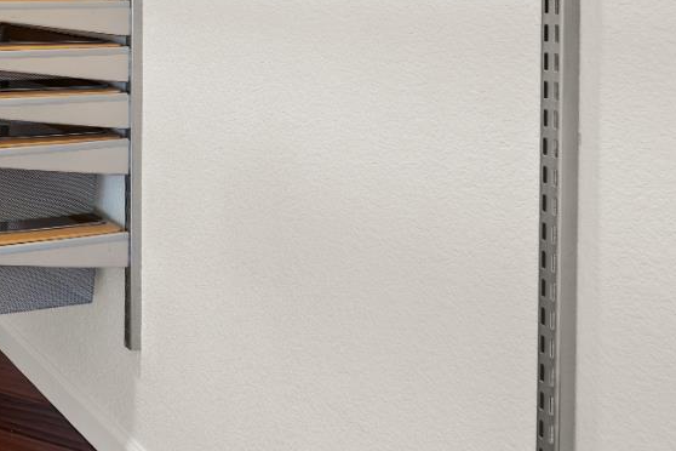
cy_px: -10
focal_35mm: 43
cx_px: -127
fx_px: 807
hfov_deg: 35.9
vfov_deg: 29.0
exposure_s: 15
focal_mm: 16
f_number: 8
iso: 100
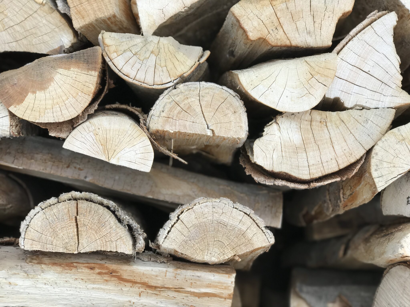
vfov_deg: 25.7
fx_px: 675
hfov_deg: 33.8
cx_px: 205
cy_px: 154
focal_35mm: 57
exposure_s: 1/168
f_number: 2.8
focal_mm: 6.6
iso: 20
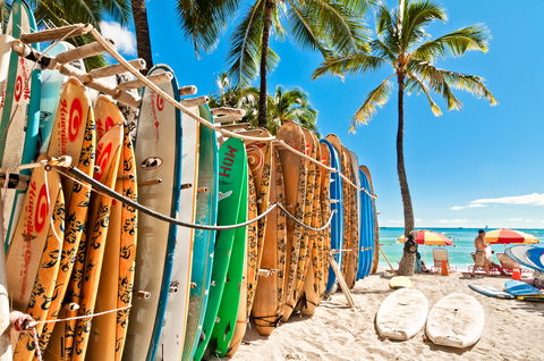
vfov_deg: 67.2
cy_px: 180
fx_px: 271
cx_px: 272
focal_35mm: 18
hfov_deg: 90.1
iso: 200
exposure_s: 1/200
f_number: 13
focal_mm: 12
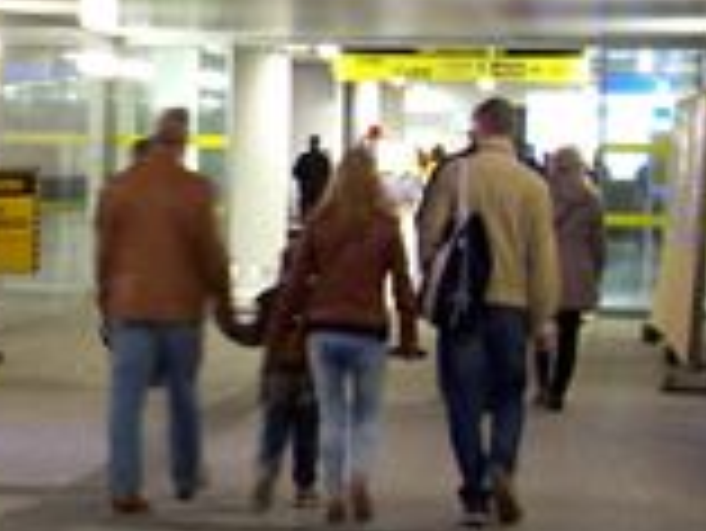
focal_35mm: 130
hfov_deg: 14.6
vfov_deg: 11.4
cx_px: -157
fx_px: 2653
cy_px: 284
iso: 160
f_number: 2.7
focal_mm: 5.6
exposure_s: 1/8
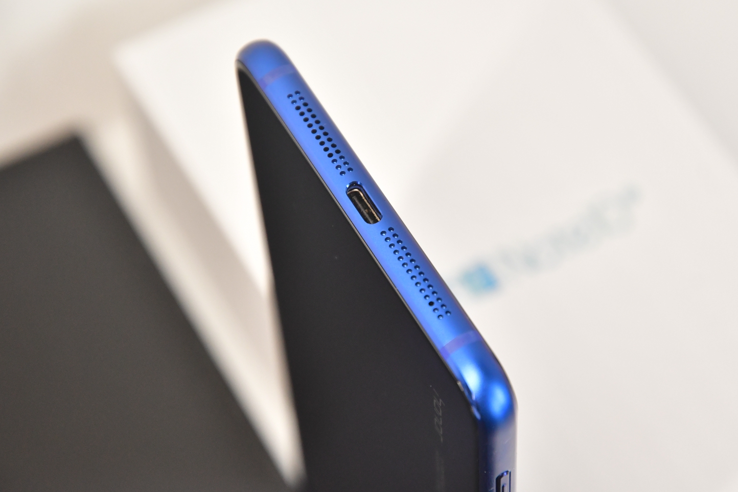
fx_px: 2727
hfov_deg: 15.4
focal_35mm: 133
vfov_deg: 10.3
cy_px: 241
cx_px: 377
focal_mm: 80
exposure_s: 1/125
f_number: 5
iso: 1600
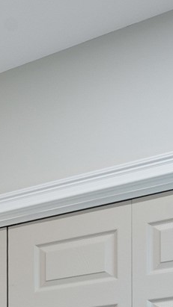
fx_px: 677
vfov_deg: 21.5
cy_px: 458
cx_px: -418
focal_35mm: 83
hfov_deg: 9.4
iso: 200
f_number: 9
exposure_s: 1/2.5
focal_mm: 16
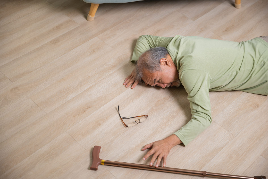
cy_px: 90
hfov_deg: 36.9
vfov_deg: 25.1
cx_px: 134
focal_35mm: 54
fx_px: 402
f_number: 2.8
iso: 250
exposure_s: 1/200
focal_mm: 54
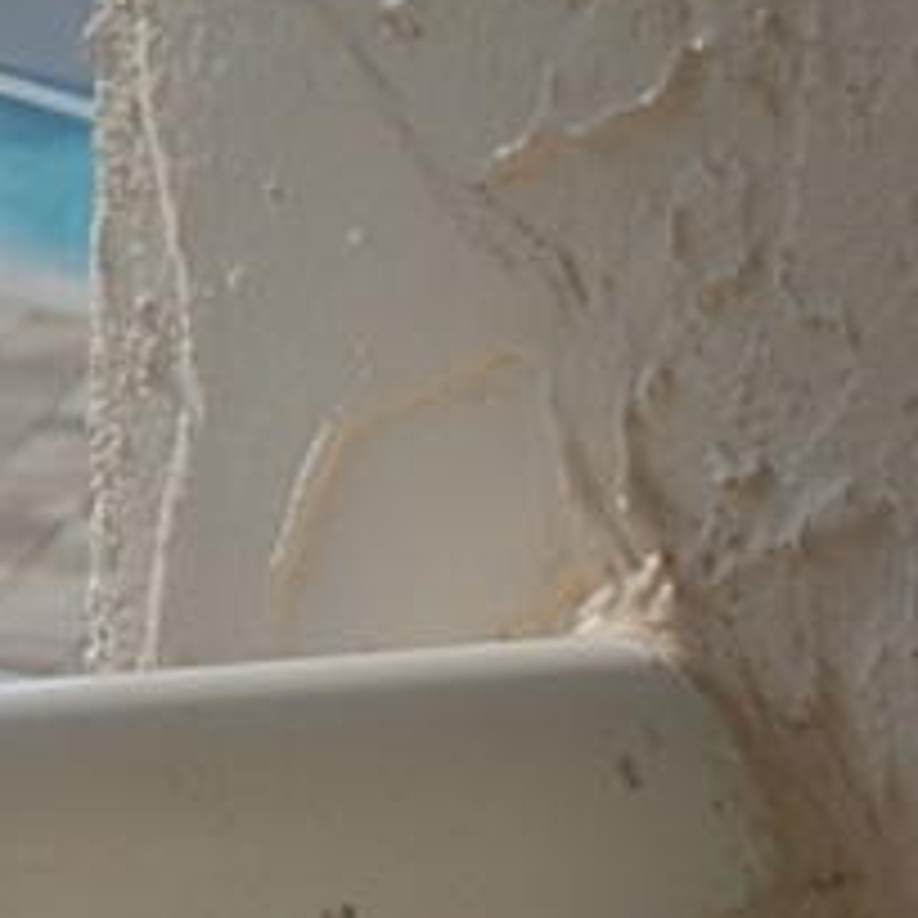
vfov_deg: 3.6
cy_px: -27
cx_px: -1998
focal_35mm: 485
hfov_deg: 3.5
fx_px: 14552
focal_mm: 40
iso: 100
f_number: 8
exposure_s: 1/250
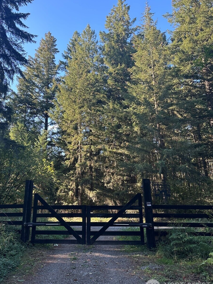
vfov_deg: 61.5
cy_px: 127
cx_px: 89
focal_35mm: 29
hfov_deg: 48.0
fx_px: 238
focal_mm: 6.86
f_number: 1.78
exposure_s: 1/341
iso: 80
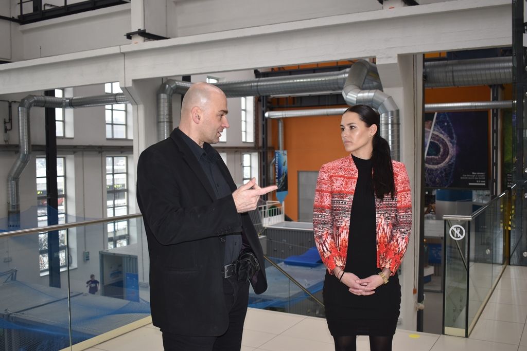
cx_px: 264
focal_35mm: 38
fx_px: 549
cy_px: 176
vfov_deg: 35.5
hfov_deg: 51.3
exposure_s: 1/60
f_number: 4
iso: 320
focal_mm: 25
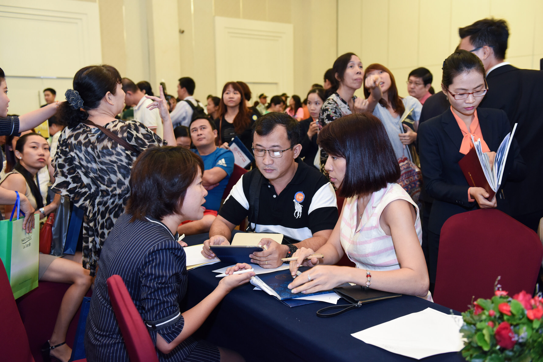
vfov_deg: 38.9
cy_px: 181
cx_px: 272
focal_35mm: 34
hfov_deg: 55.8
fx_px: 513
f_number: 3.5
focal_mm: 34
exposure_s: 1/50
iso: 1250
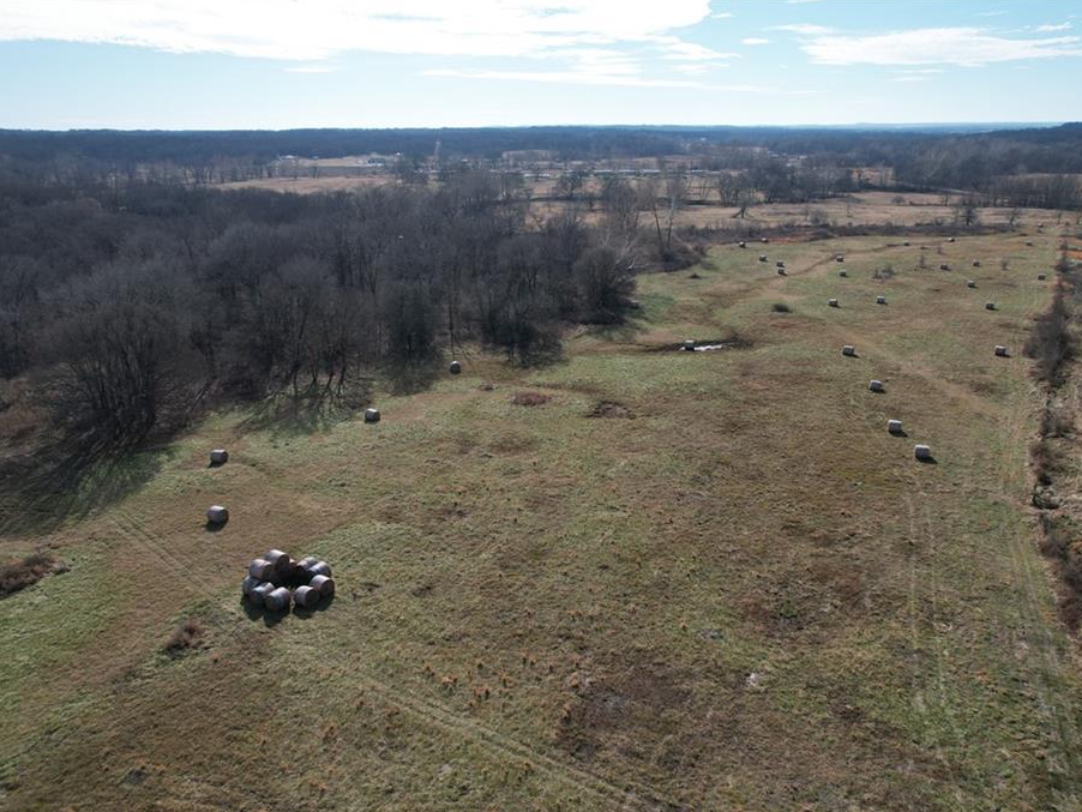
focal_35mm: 24
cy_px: 405
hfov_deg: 71.6
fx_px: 750
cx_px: 539
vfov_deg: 56.8
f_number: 2.8
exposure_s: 1/2500
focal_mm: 8.38
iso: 140
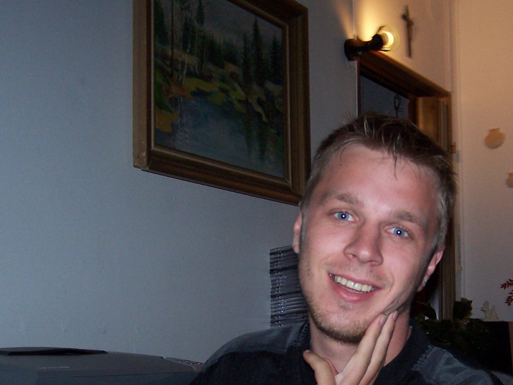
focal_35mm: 62
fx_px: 919
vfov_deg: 23.3
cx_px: 353
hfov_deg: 30.9
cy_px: 300
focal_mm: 6.3
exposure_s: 1/60
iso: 140
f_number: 2.8
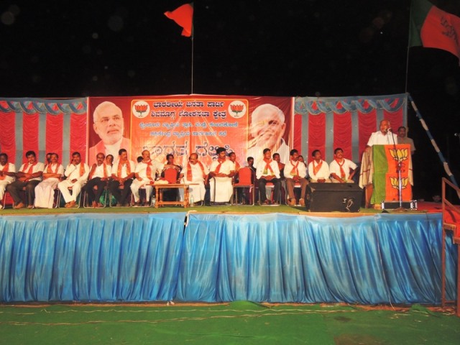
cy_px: 172
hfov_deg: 60.0
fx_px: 399
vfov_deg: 46.8
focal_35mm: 30
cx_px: 230
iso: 400
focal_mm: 5.3
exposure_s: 1/40
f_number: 3.1
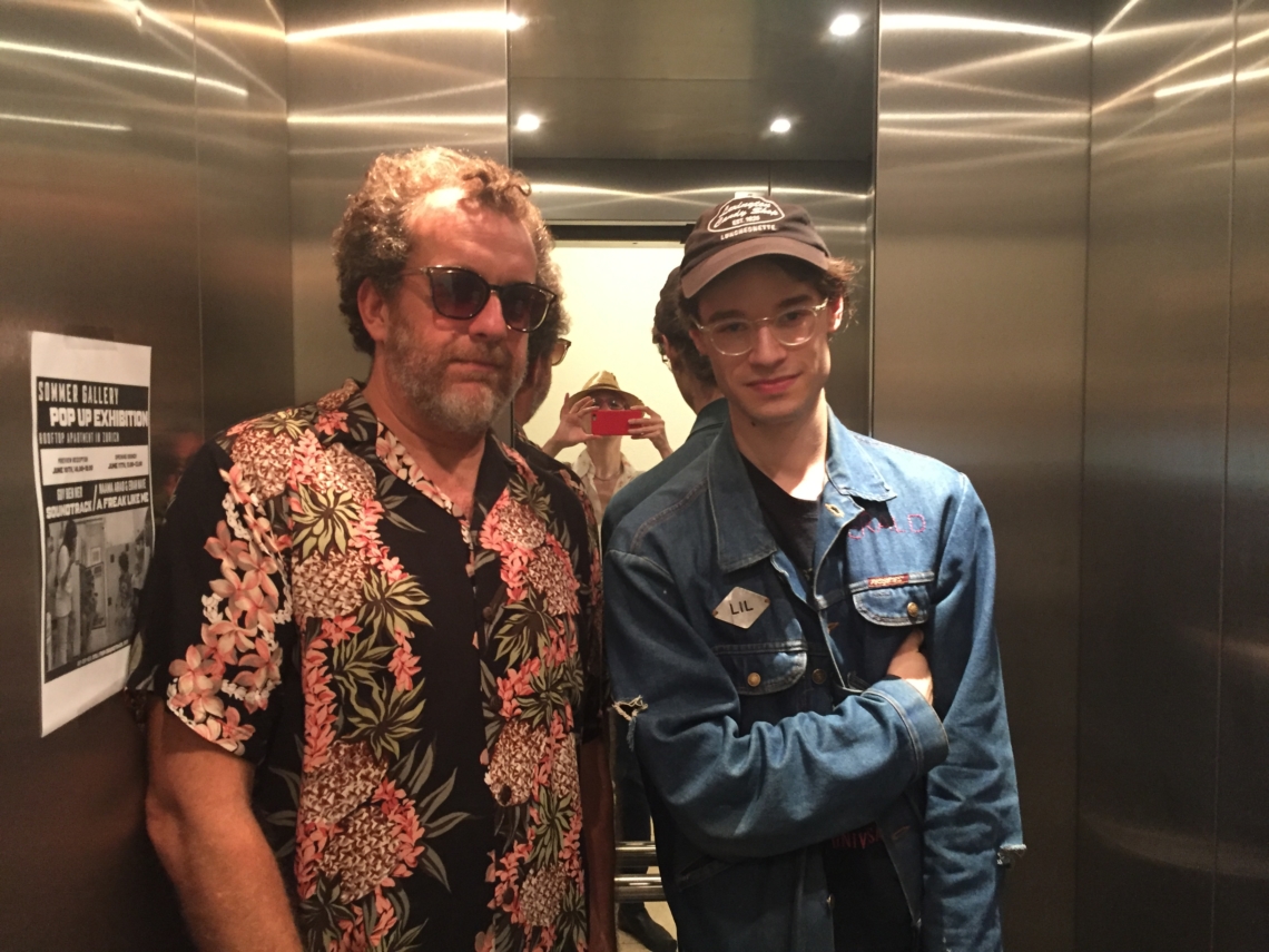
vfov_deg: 48.2
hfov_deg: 61.7
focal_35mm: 29
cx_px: 634
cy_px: 476
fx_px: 1063
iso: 250
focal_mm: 4.15
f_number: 2.2
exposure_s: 1/20
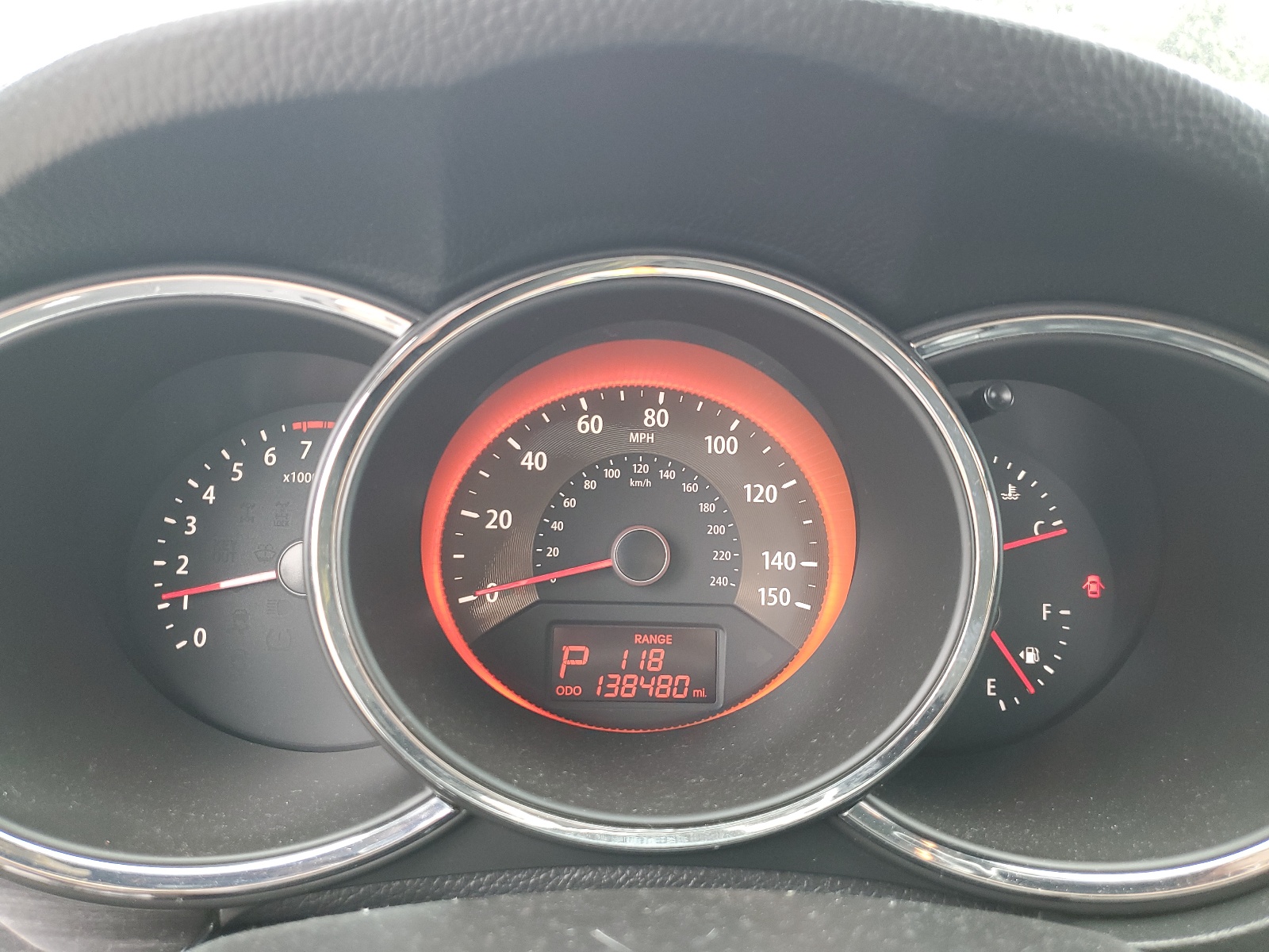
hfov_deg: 67.3
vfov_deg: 53.1
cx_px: 634
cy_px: 476
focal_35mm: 26
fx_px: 953
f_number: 1.5
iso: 74
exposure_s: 1/60.2
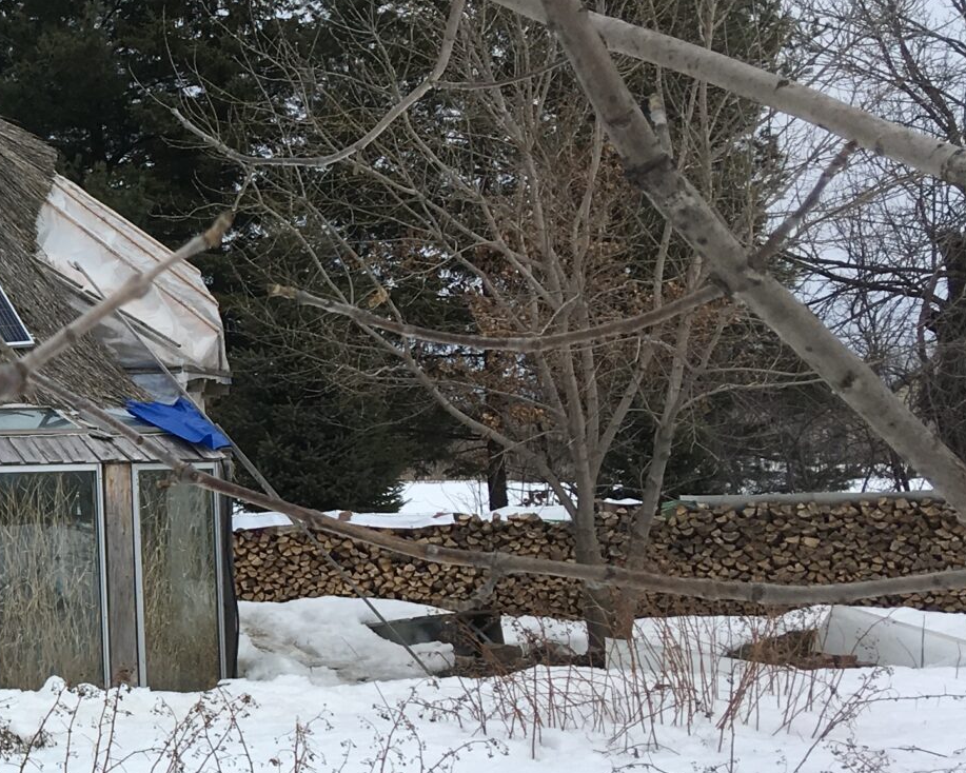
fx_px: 2259
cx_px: -334
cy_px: 442
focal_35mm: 79
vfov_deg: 19.4
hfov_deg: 21.5
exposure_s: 1/2198
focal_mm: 4.15
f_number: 2.2
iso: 25
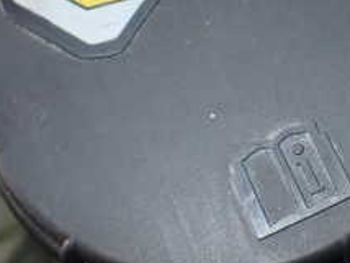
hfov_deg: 22.7
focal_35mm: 84
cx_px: 311
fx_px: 850
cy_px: 26
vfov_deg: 17.3
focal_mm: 5.4
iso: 800
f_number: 6.3
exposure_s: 1/30
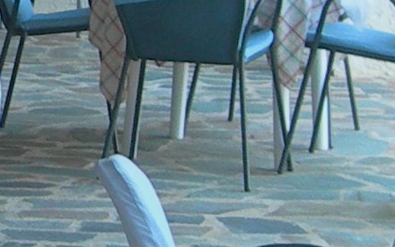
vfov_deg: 4.7
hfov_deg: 7.3
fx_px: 3025
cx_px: -267
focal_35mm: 281
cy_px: -79
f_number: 2.8
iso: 50
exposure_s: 1/30
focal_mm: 7.8
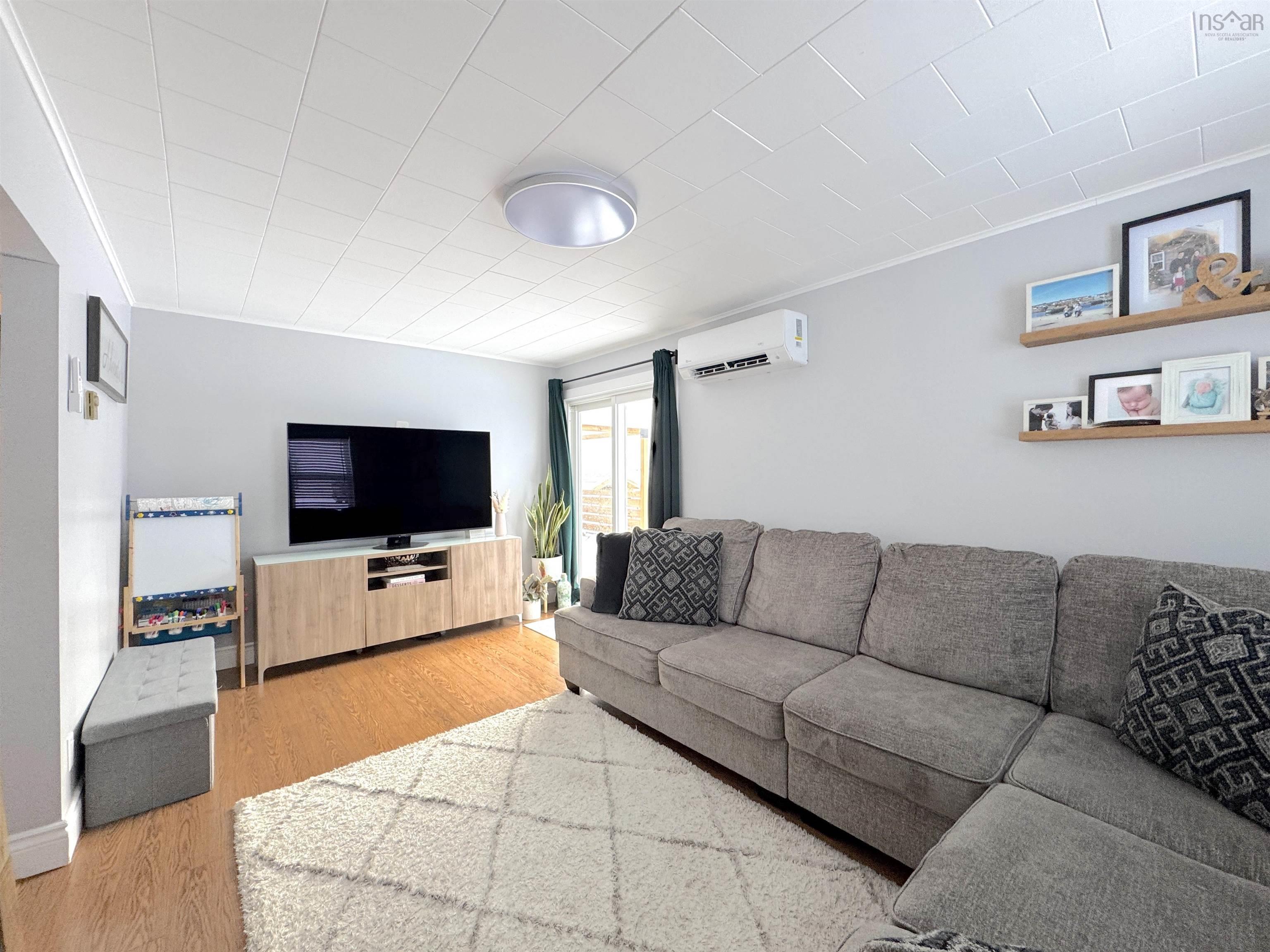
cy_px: 476
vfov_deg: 85.7
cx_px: 635
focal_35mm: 14
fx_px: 514
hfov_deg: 102.1
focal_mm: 2.22
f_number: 2.2
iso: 125
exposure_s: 1/99
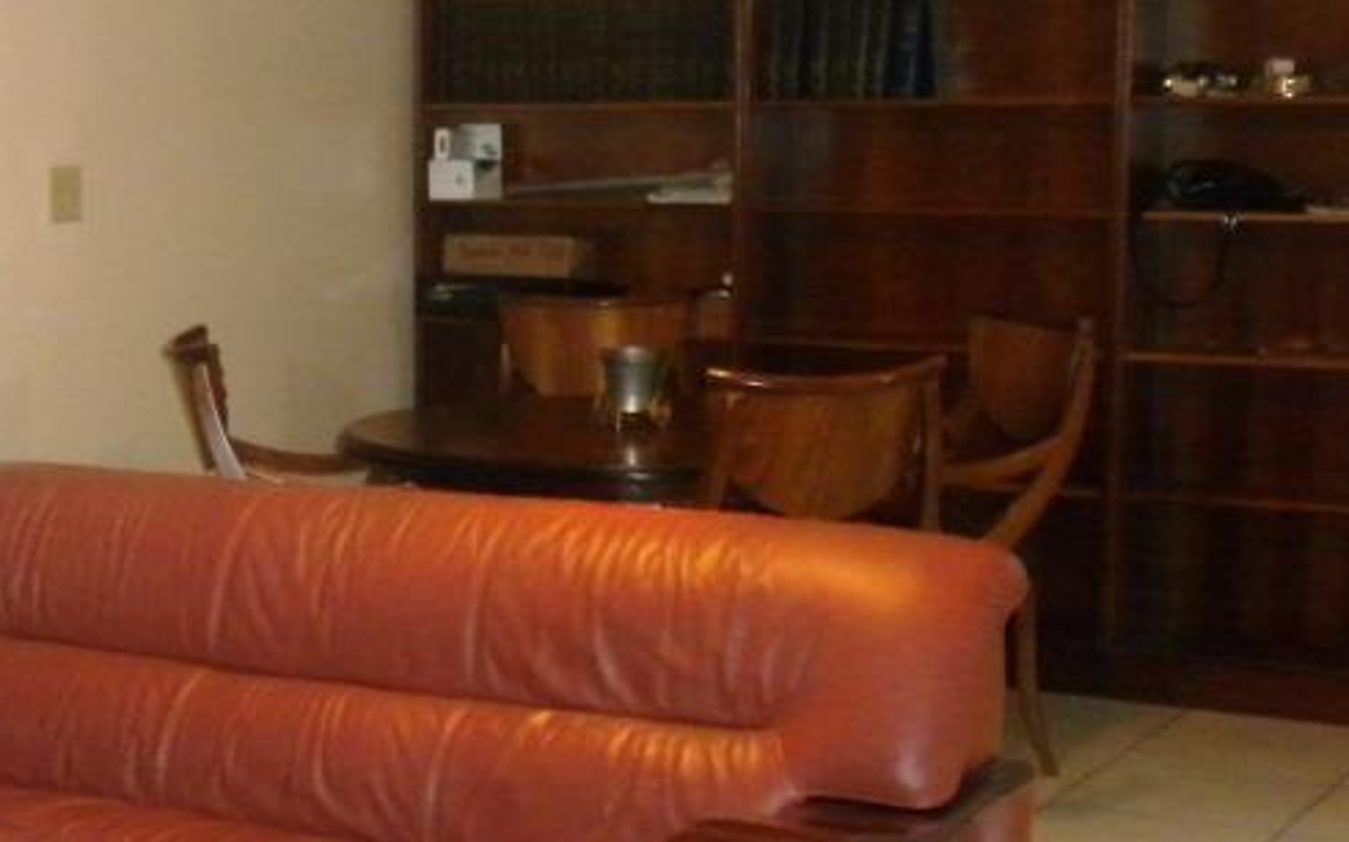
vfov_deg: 15.9
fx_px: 3014
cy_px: 432
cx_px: 80
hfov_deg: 24.4
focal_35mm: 82
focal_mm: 6.6
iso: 421
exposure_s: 1/30.3
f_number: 3.5
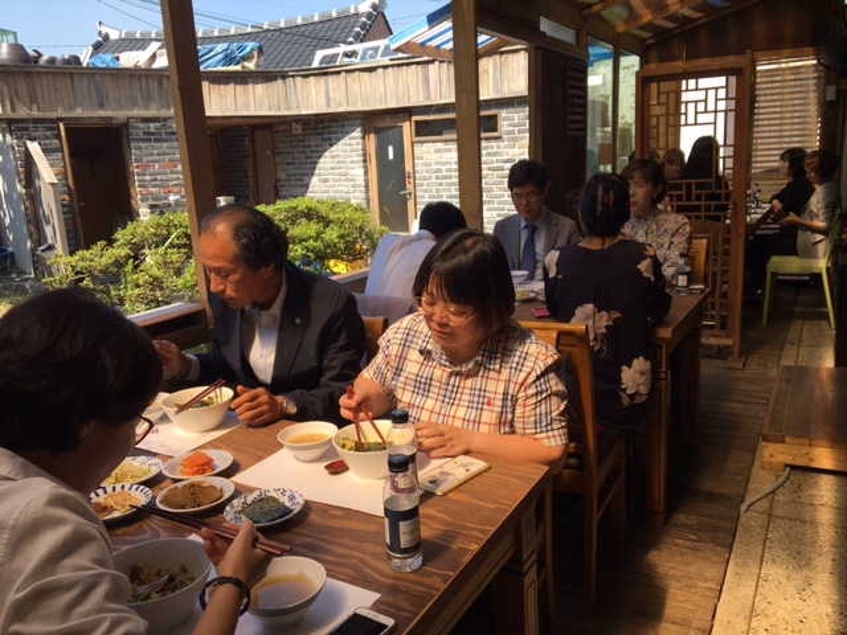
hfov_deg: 61.7
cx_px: 424
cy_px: 318
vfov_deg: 48.2
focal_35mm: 29
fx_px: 710
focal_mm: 4.15
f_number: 2.2
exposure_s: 1/635
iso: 25
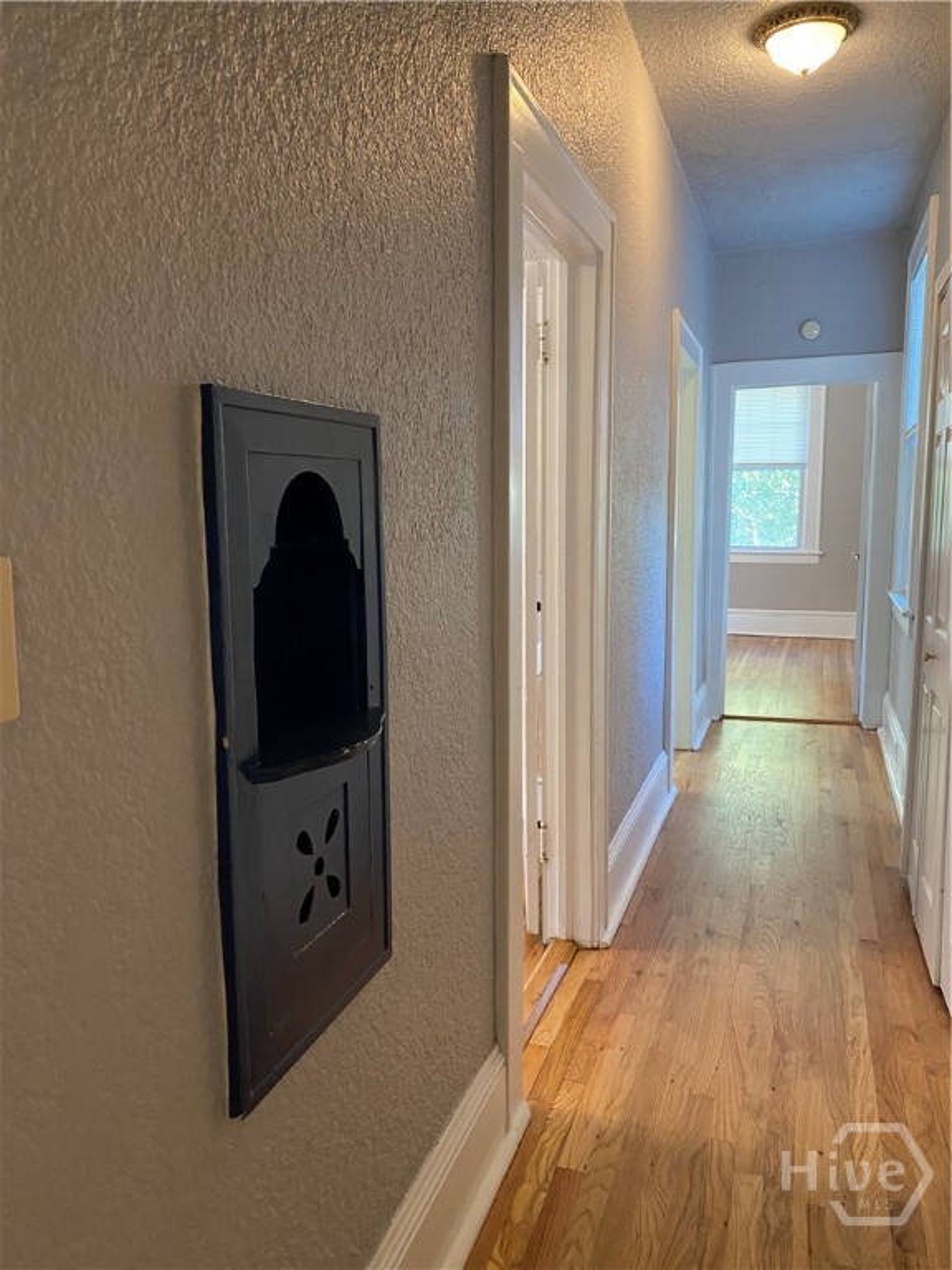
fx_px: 953
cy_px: 635
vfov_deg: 67.3
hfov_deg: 53.1
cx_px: 476
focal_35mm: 26
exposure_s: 1/60
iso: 400
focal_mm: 4.25
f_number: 1.8
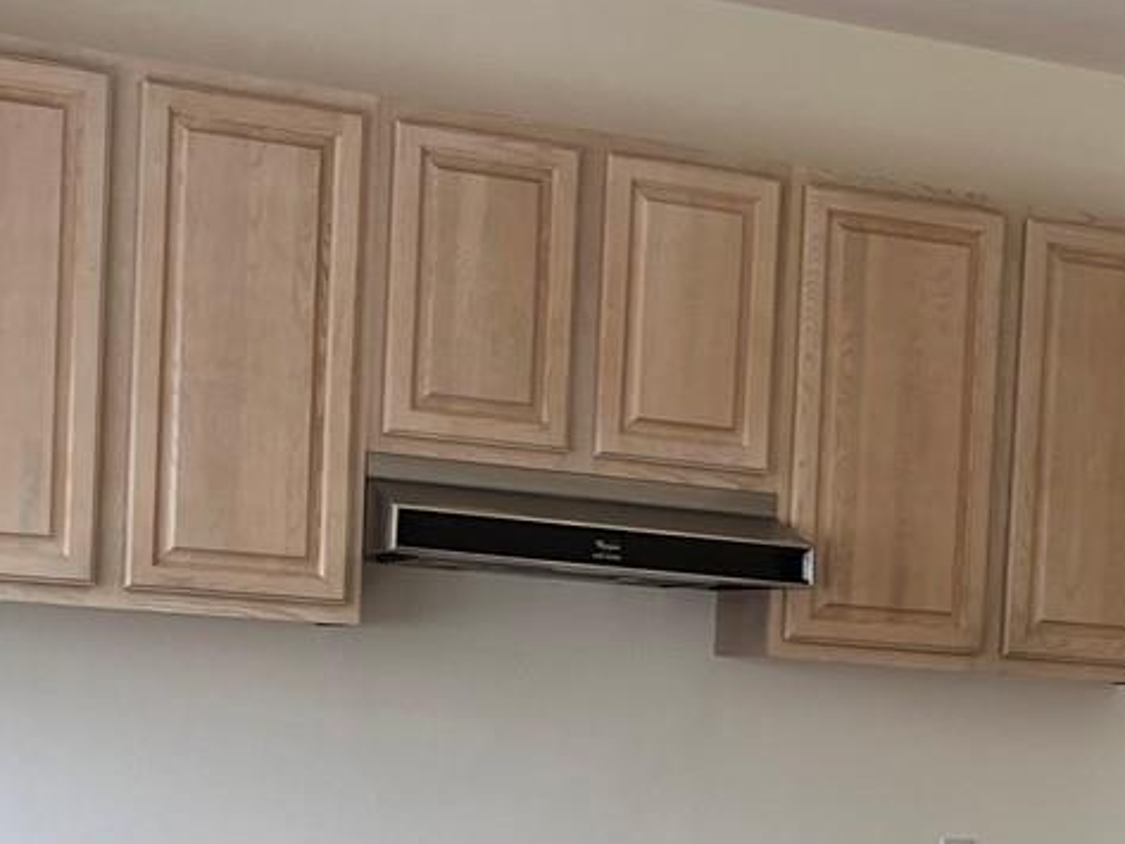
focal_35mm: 88
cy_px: 927
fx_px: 2861
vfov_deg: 16.3
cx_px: 1161
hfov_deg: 21.4
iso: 40
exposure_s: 1/207
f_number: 1.6
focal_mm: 5.1
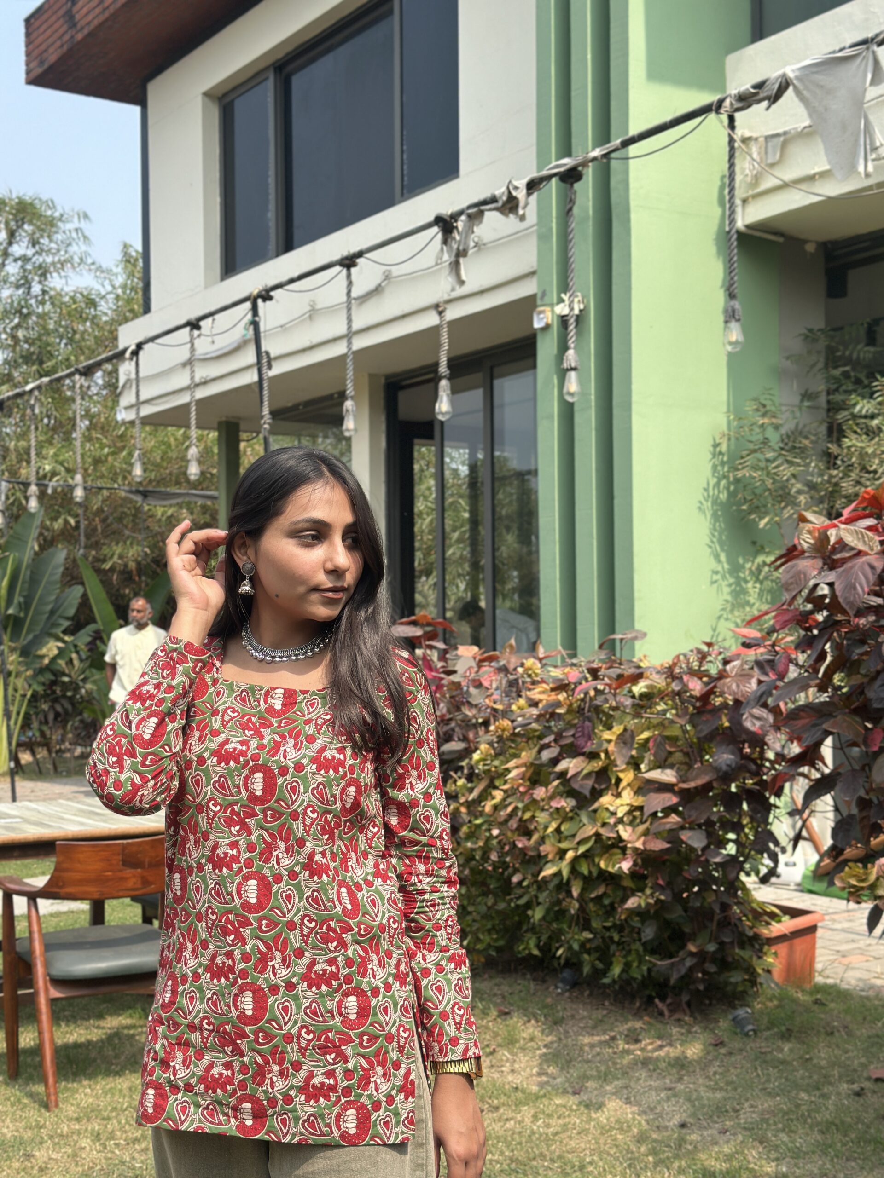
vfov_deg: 39.7
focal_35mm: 48
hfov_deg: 30.3
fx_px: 1634
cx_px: 442
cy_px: 589
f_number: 1.78
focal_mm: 6.86
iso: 80
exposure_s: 1/1272
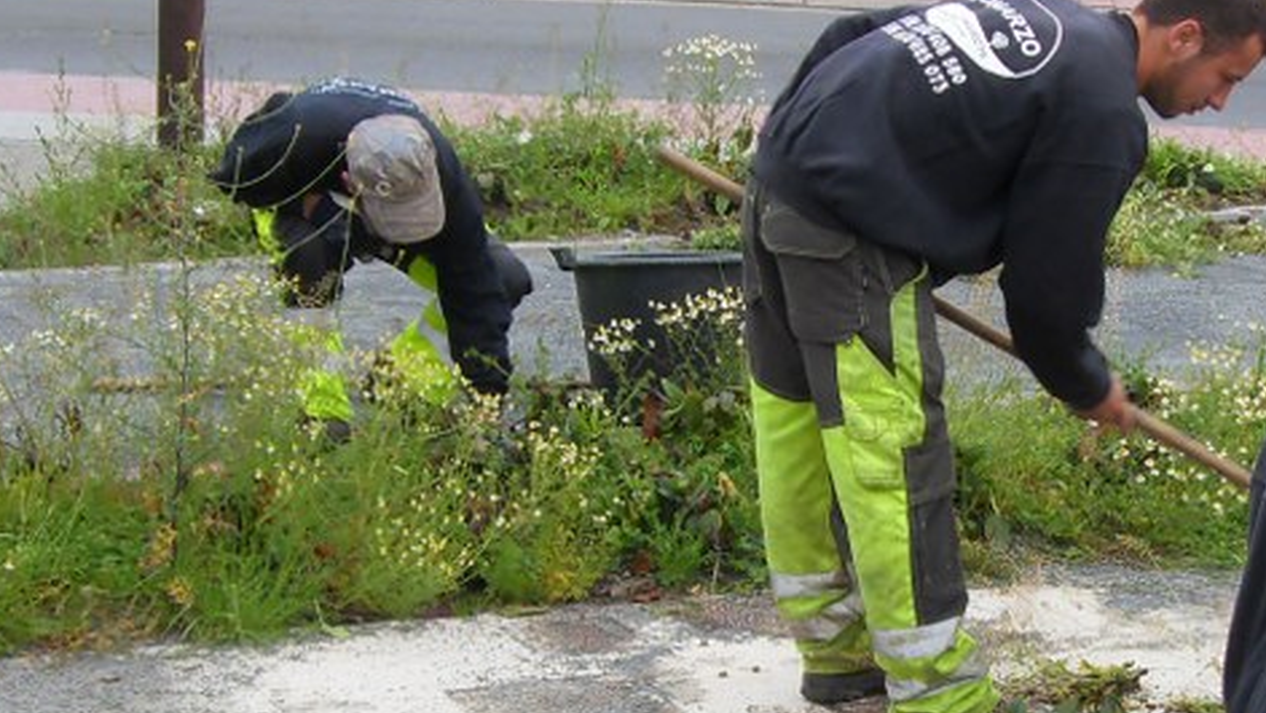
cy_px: 566
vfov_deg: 12.6
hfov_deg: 22.2
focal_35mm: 96
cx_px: 793
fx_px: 3224
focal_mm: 6.6
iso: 100
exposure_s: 1/60
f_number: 3.5
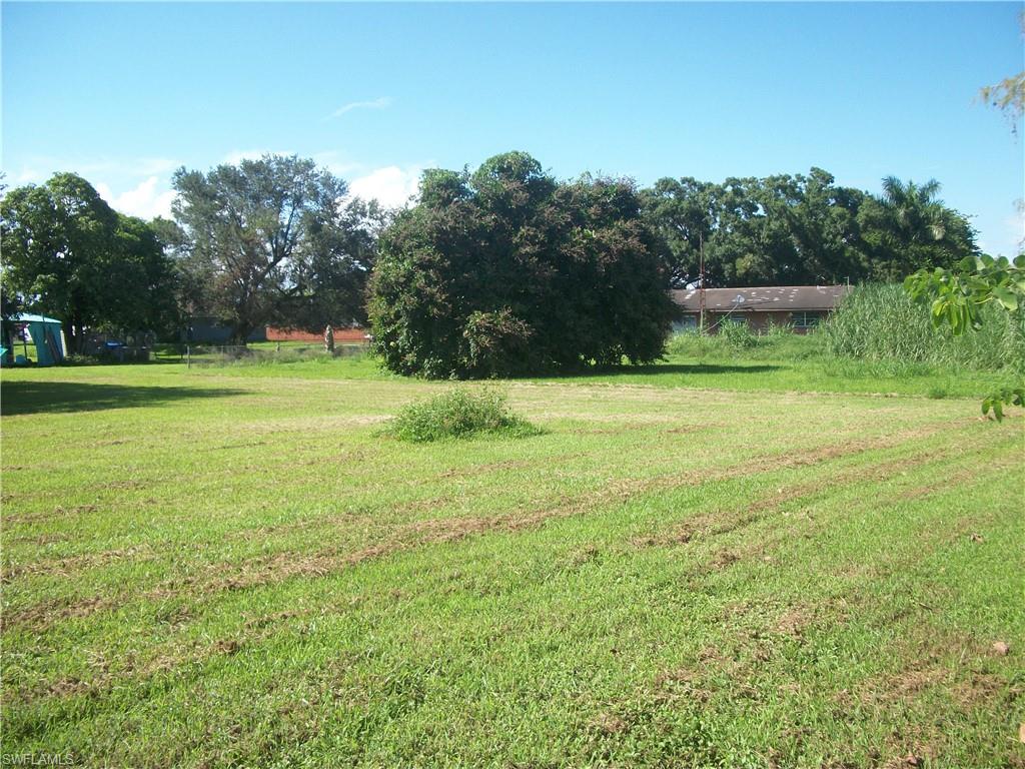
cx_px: 512
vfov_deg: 44.2
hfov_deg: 56.8
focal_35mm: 32
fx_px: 948
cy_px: 384
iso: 80
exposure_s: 1/125
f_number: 8.8
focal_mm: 5.7
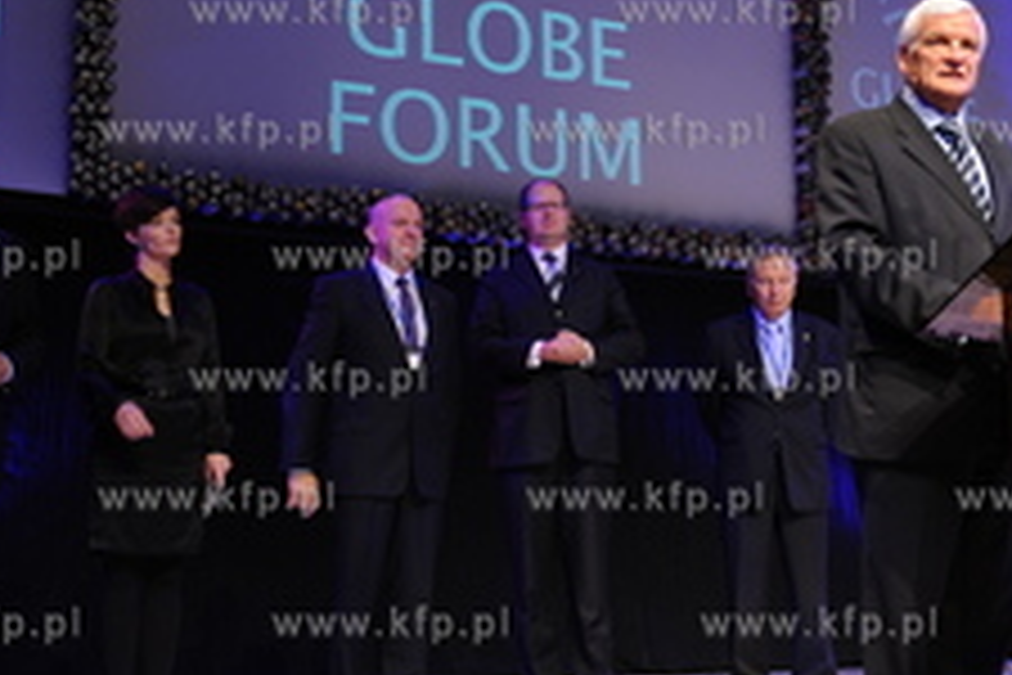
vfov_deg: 24.6
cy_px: 315
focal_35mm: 55
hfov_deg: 36.2
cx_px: 549
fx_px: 1546
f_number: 4
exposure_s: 1/100
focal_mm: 31
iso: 800
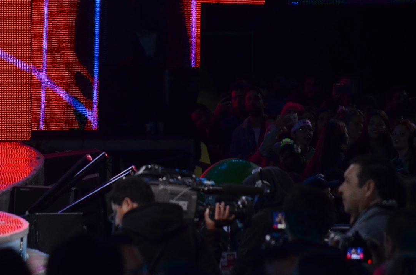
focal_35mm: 453
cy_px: 59
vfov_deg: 3.0
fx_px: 5222
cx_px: 84
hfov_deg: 4.6
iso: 800
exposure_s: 1/125
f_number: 5.3
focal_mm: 160
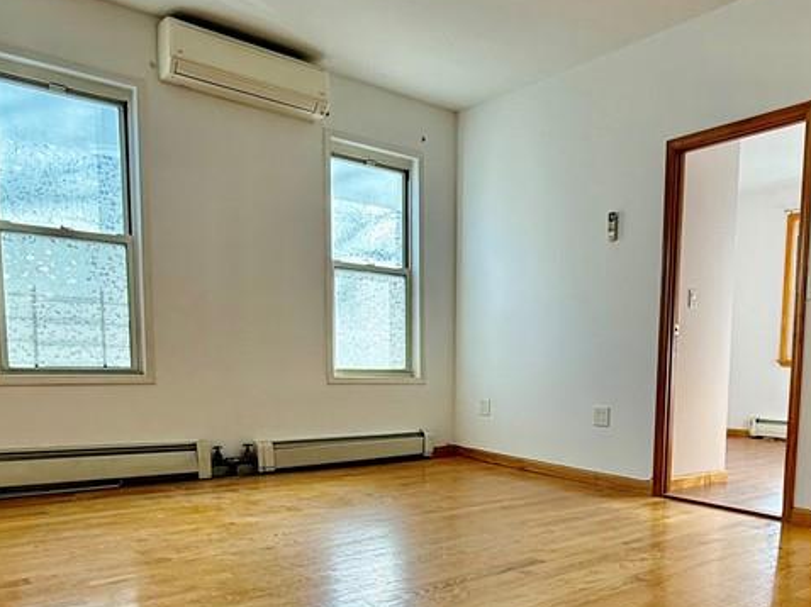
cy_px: 439
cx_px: 511
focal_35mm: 30
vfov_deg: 45.5
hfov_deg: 59.2
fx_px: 703
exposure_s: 1/128
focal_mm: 2.22
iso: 64
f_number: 2.2
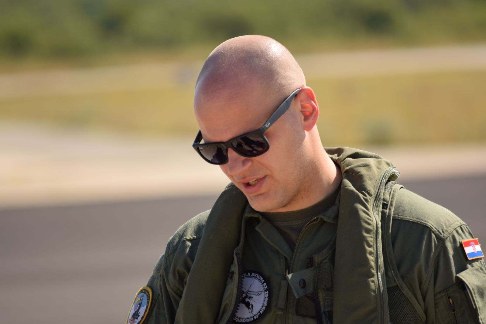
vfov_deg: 3.1
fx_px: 6075
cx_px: 243
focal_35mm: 450
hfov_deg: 4.6
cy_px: 162
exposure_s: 1/400
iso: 100
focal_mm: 300
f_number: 5.6
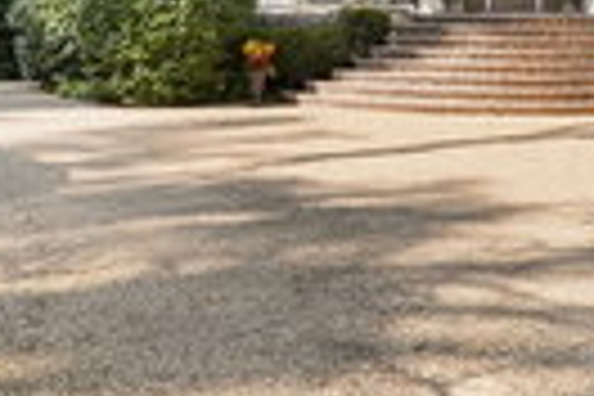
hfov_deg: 31.2
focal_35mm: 62
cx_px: 513
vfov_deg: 21.1
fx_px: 1023
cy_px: -4
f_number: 9
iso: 320
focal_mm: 16
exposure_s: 1/125
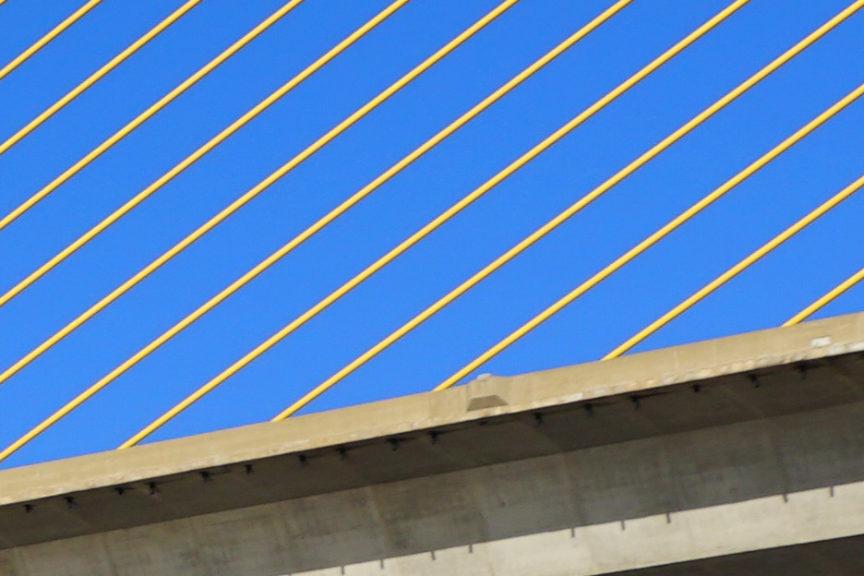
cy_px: 638
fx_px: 4152
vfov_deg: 7.9
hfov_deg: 10.4
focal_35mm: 173
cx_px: -1146
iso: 100
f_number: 5
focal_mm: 18
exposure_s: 1/800
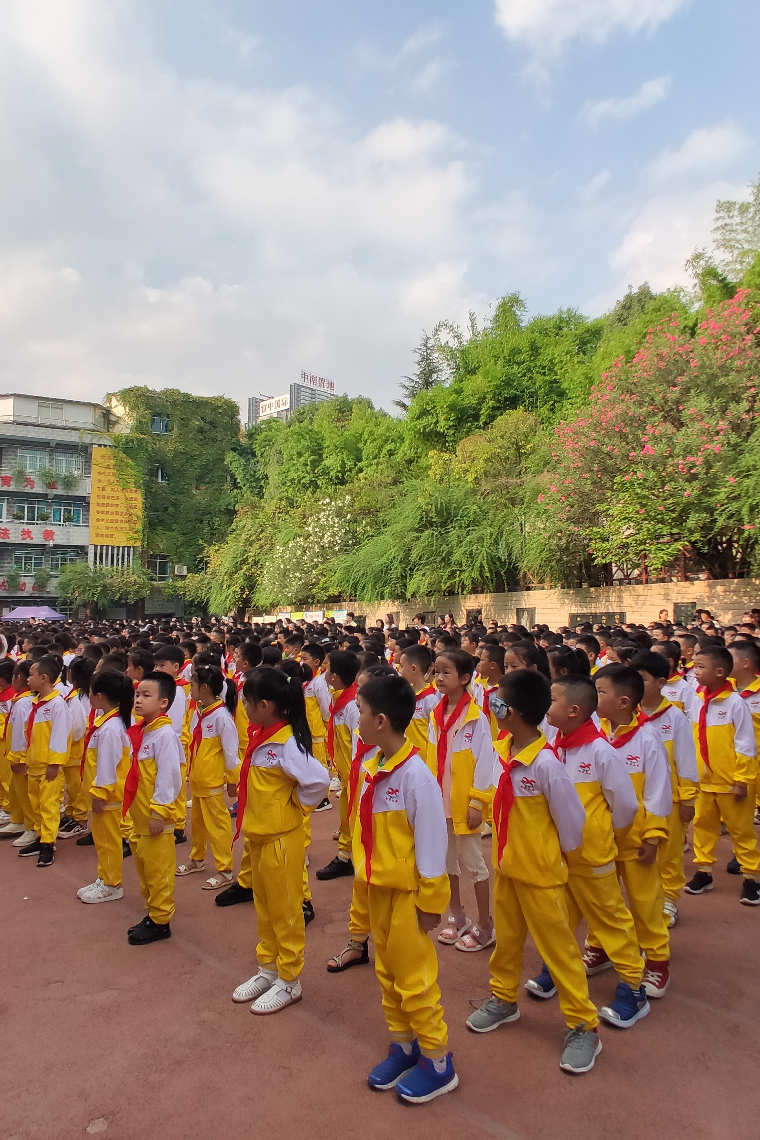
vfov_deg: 86.9
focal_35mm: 19
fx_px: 602
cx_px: 371
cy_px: 545
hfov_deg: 64.5
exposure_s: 1/636
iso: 100
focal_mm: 2.25
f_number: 2.2
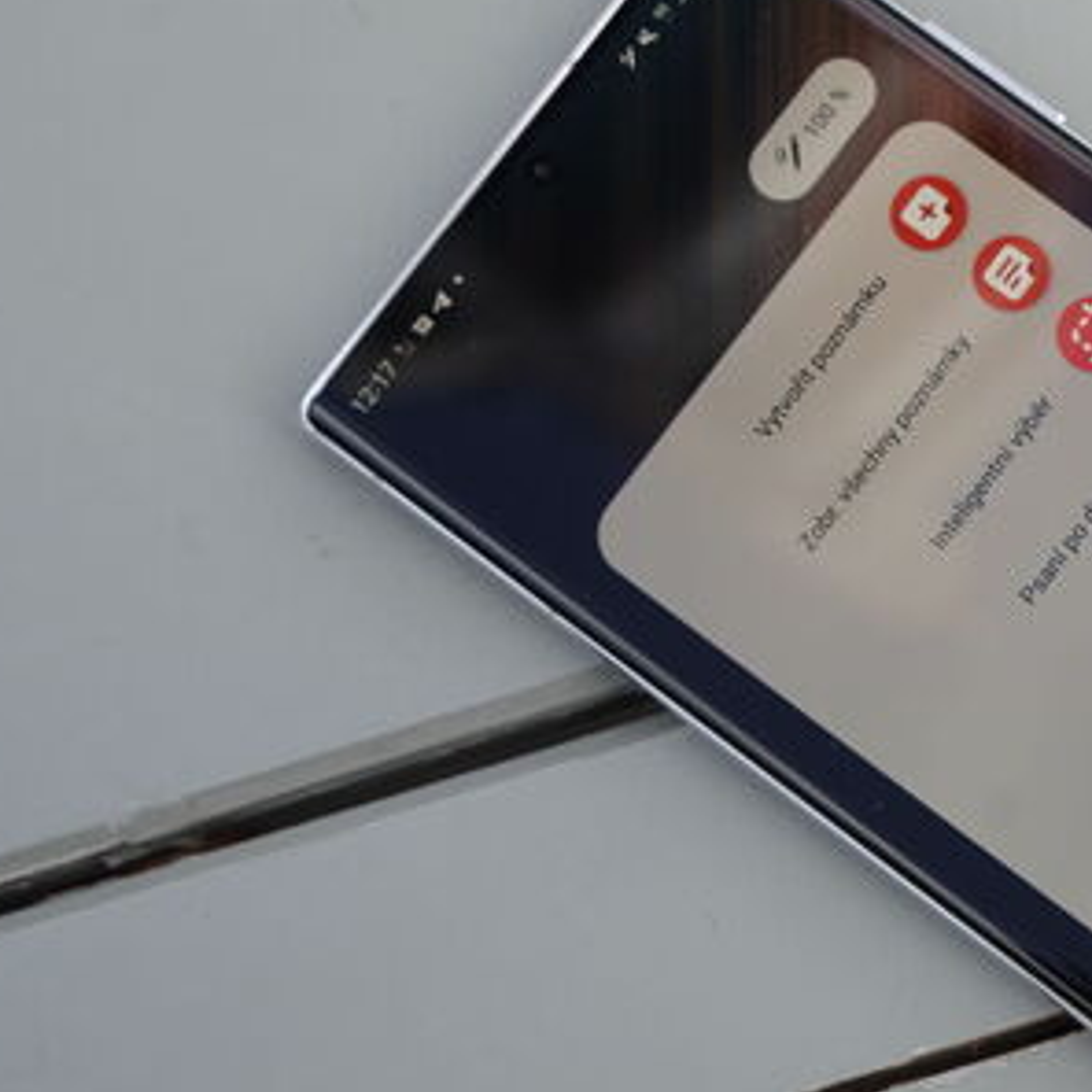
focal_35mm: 100
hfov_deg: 17.0
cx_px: 1118
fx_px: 3569
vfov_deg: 17.4
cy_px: 491
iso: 160
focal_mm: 42
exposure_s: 1/125
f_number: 7.1
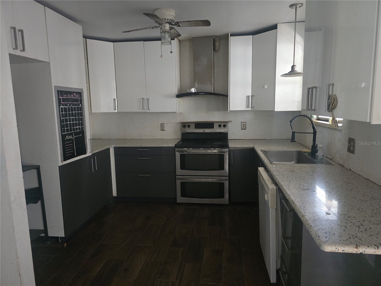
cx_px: 190
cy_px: 143
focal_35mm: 23
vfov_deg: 58.9
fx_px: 253
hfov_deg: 73.9
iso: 1600
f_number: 1.7
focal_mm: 6.3
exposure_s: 1/40
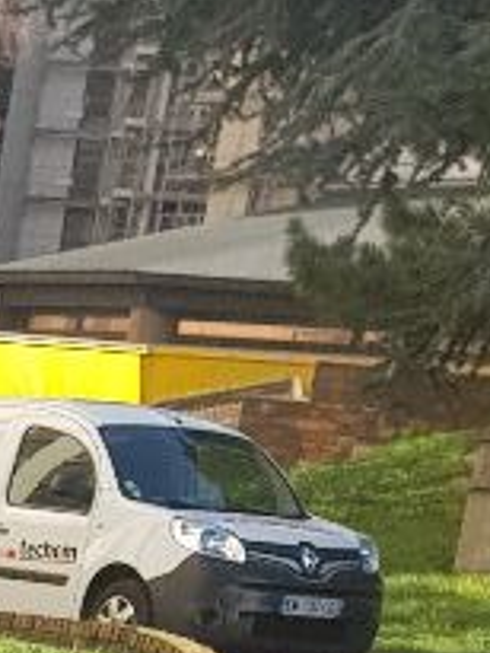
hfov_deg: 7.9
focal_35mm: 162
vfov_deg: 10.4
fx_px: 3054
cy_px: 1618
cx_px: -983
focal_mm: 4.2
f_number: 1.7
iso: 40
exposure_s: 1/730
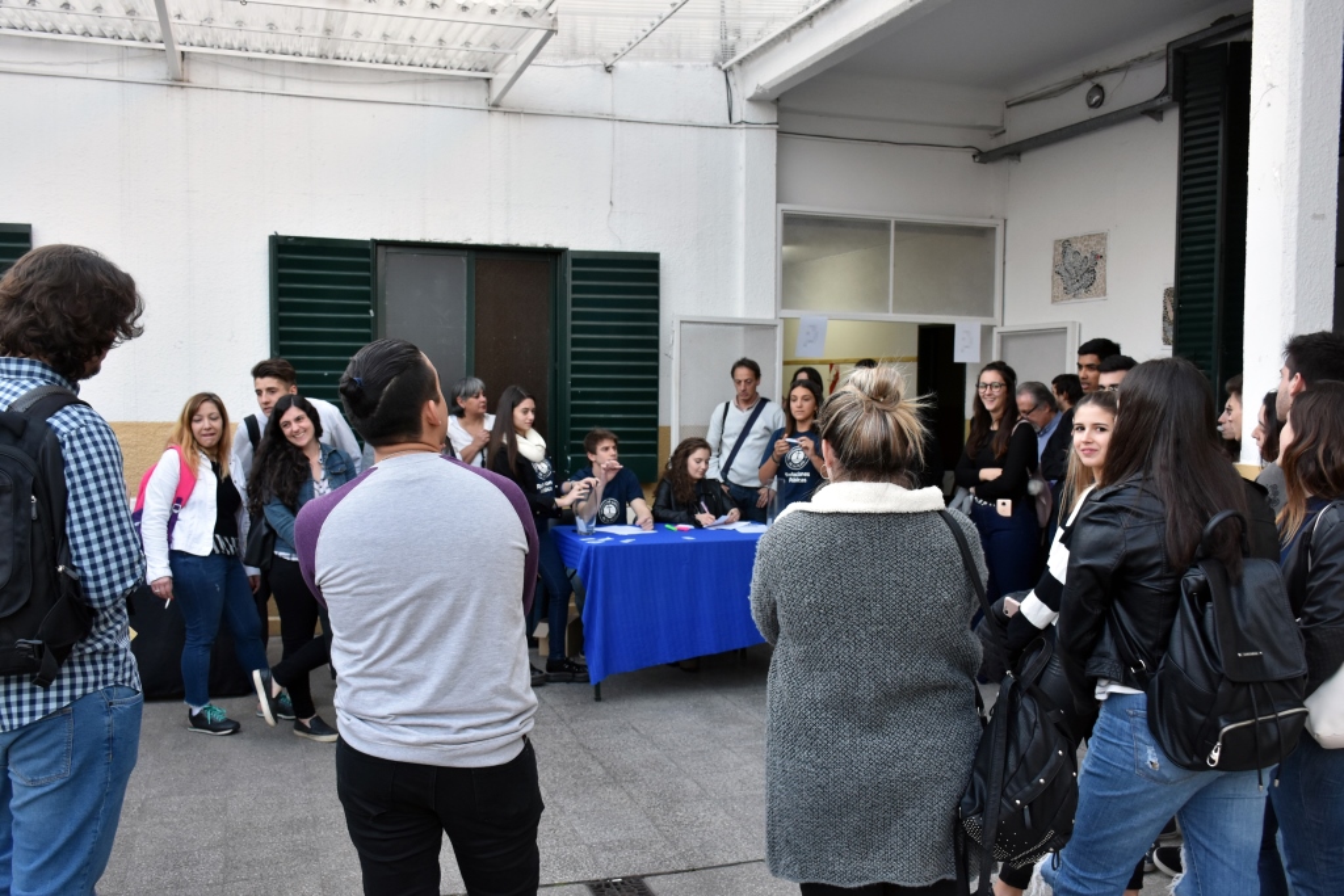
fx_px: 1232
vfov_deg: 40.0
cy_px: 448
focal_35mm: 33
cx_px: 672
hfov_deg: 57.2
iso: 800
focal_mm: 22
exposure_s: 1/125
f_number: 5.6
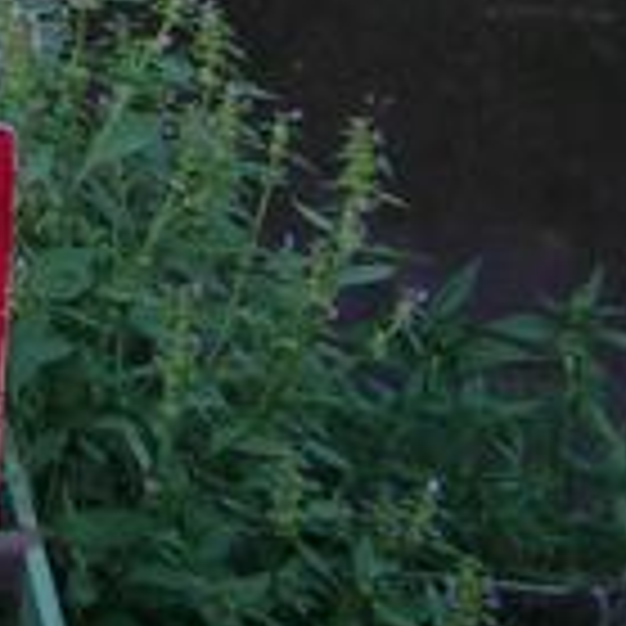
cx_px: -347
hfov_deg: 9.5
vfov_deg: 9.4
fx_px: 3642
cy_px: -419
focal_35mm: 178
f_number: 2.8
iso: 50
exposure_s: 1/108
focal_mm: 5.4
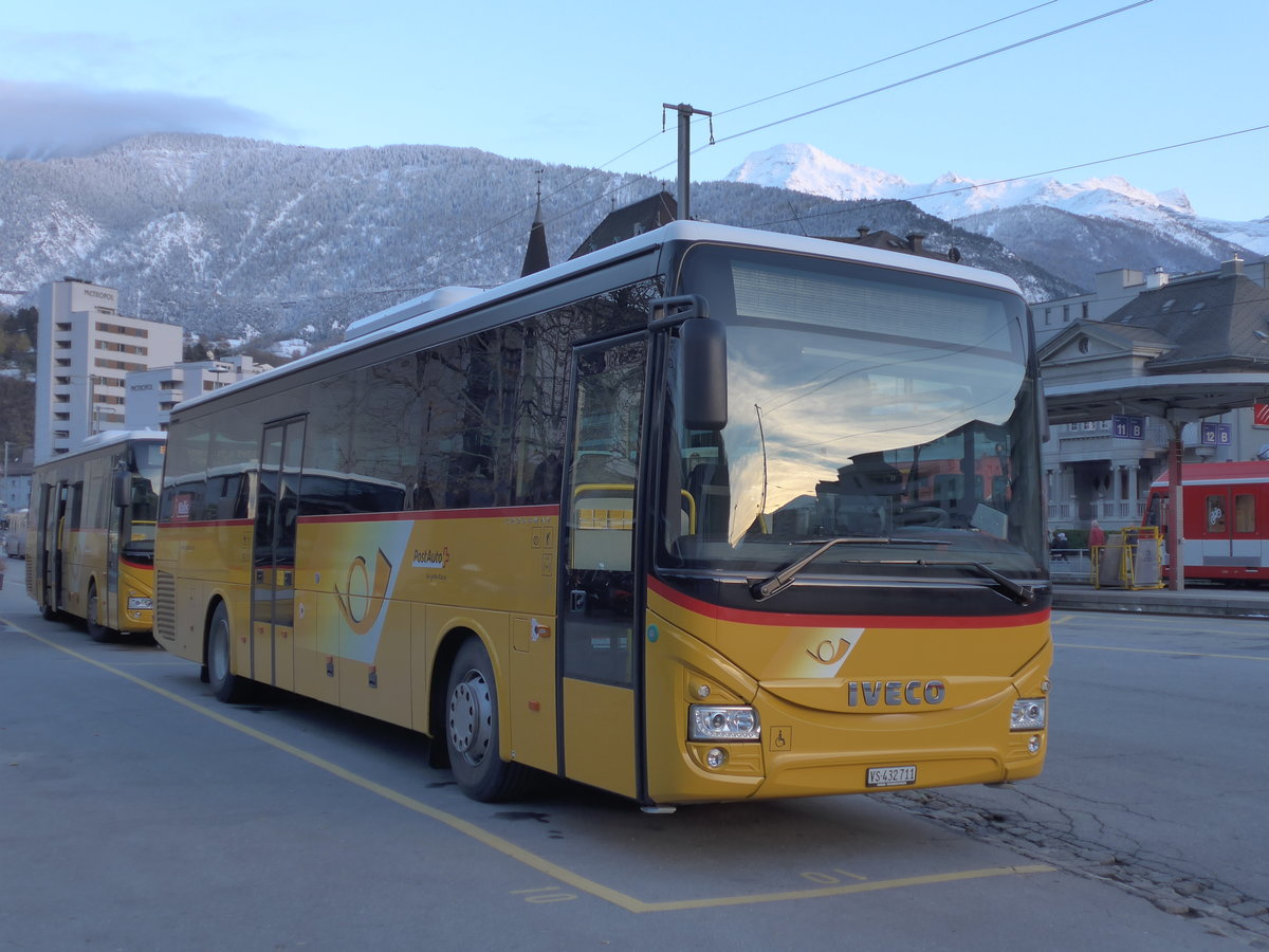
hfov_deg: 45.8
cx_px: 634
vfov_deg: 35.1
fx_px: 1503
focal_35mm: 41
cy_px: 476
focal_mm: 8.4
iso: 160
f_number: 2.6
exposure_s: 1/160
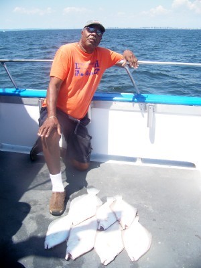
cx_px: 100
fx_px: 279
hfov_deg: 39.7
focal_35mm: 36
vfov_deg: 51.4
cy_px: 134
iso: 64
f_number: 2.8
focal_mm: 5.85
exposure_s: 1/800
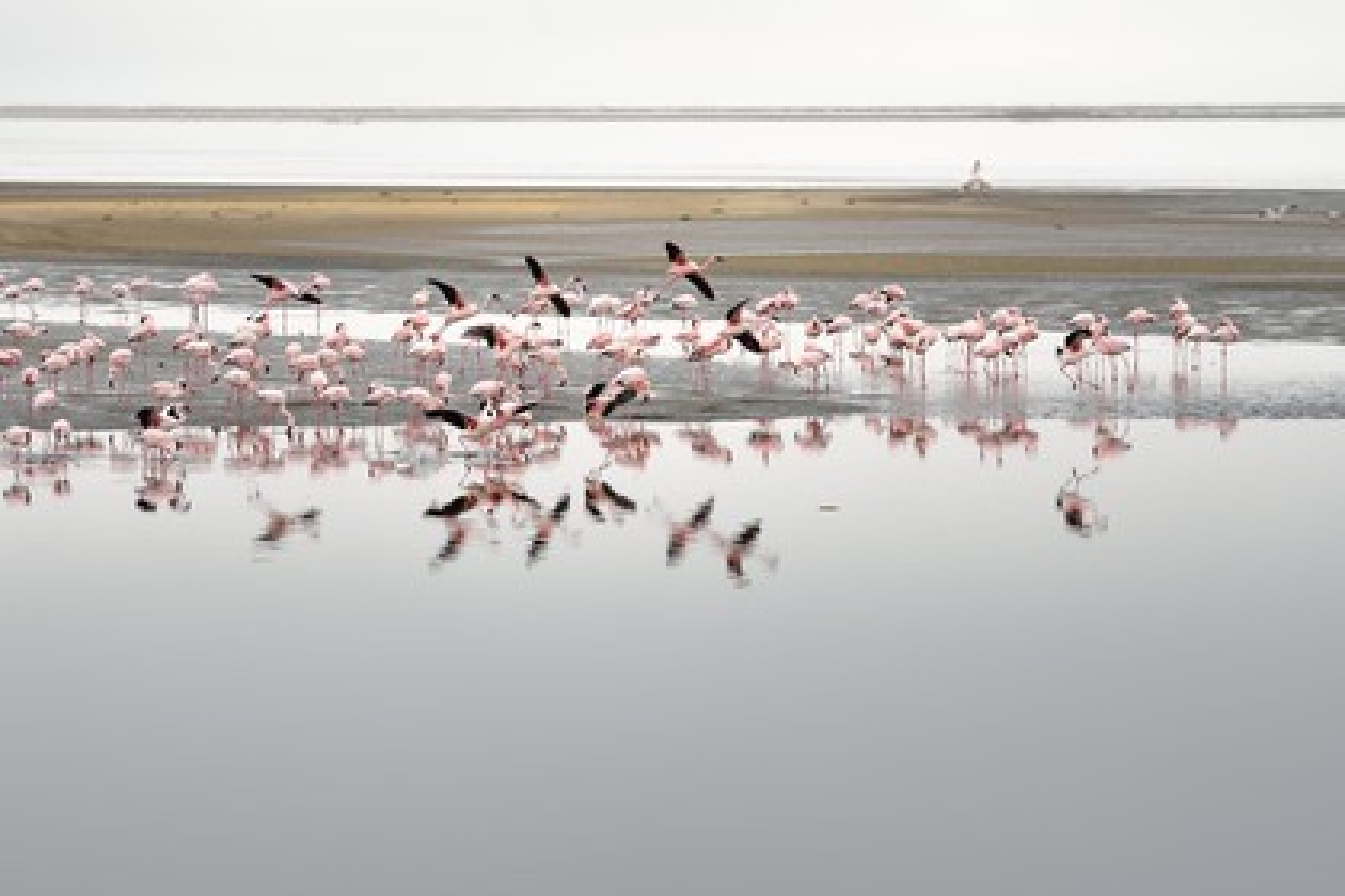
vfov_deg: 6.9
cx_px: 672
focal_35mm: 200
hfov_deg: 10.3
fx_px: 7472
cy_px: 448
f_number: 6.3
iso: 200
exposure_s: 1/500
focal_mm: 200
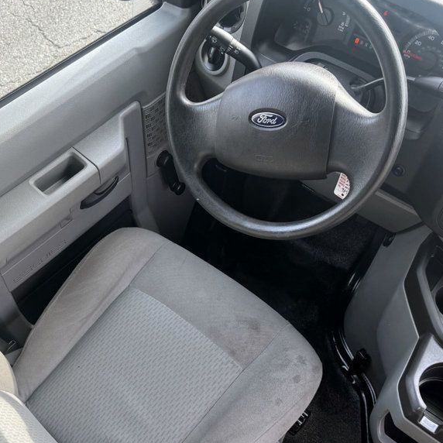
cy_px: 276
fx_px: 550
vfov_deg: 43.5
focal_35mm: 38
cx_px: 173
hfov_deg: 43.6
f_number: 1.78
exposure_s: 1/121
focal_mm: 6.76
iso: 50
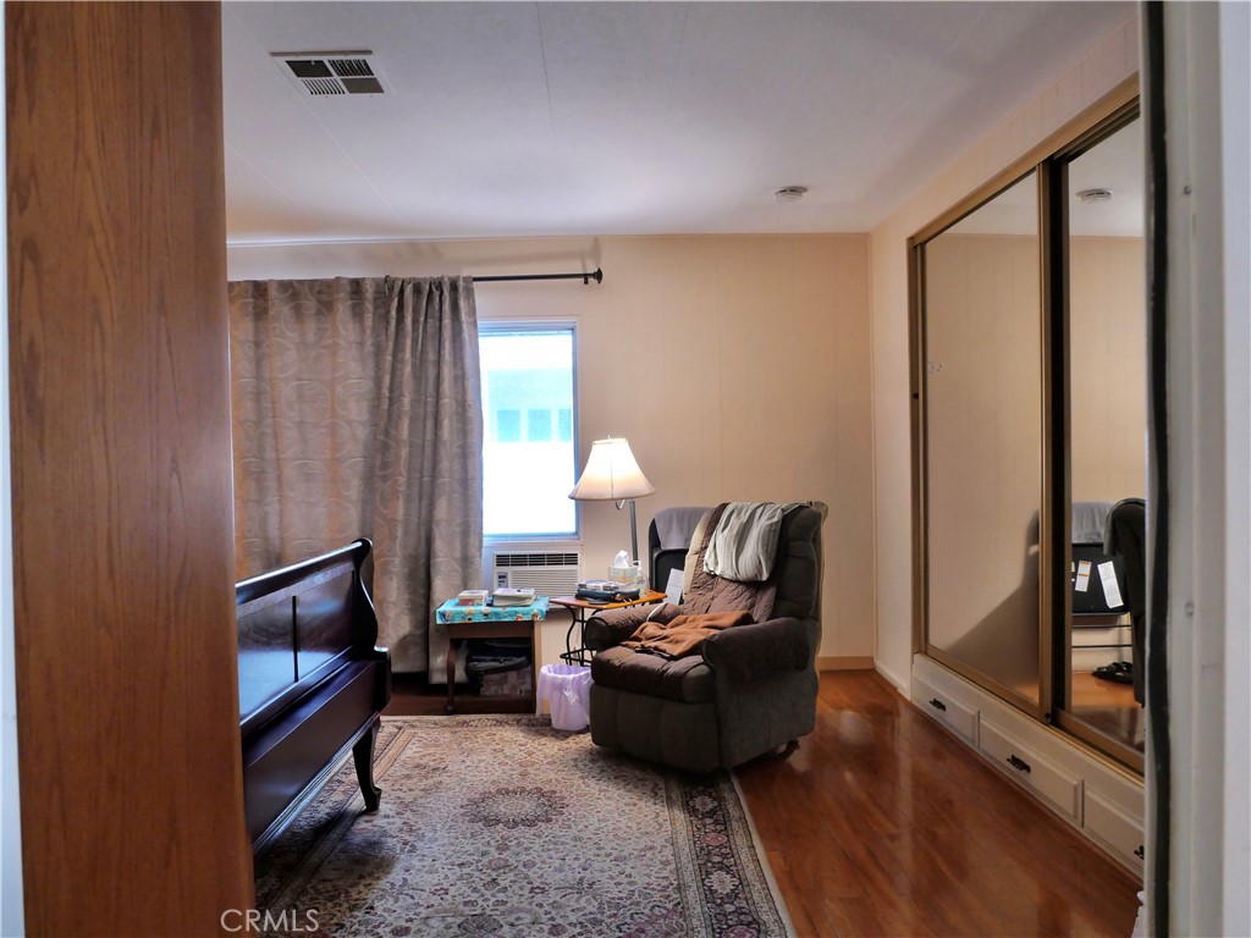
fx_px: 867
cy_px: 469
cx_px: 626
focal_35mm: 24
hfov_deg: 71.6
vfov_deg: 56.8
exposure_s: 1/15
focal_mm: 12
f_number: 6.3
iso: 1250
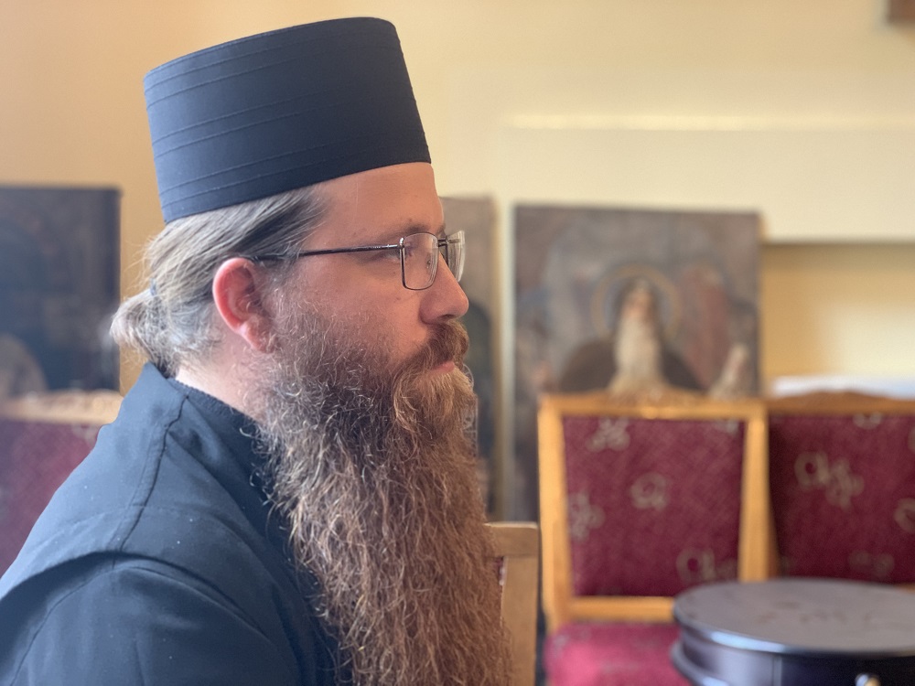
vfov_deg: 28.0
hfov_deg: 36.8
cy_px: 343
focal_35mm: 52
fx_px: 1375
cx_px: 458
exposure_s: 1/50
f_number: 2.4
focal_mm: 6
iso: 250
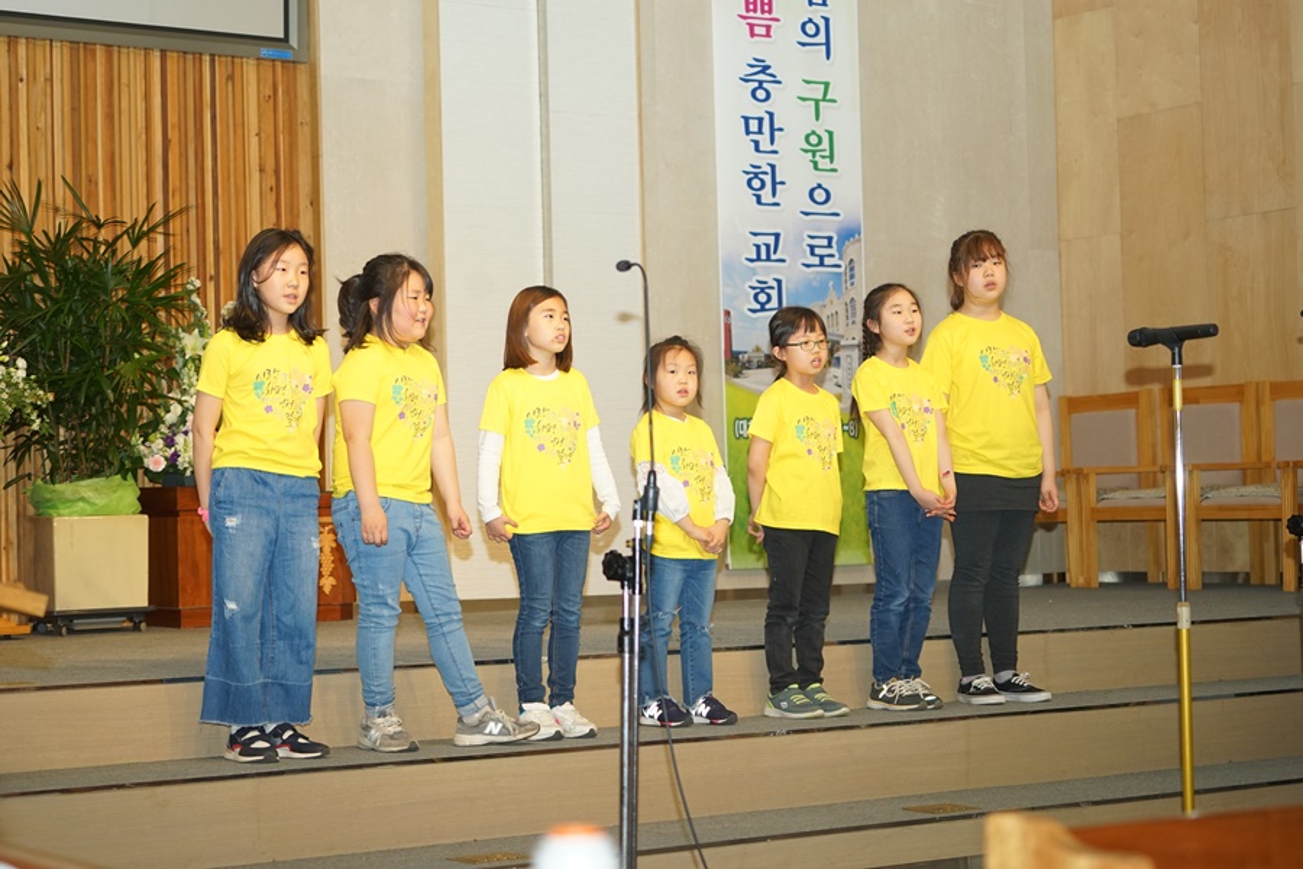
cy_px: 434
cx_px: 652
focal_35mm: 70
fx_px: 2533
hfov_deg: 28.8
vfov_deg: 19.5
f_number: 4
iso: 800
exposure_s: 1/100
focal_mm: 70
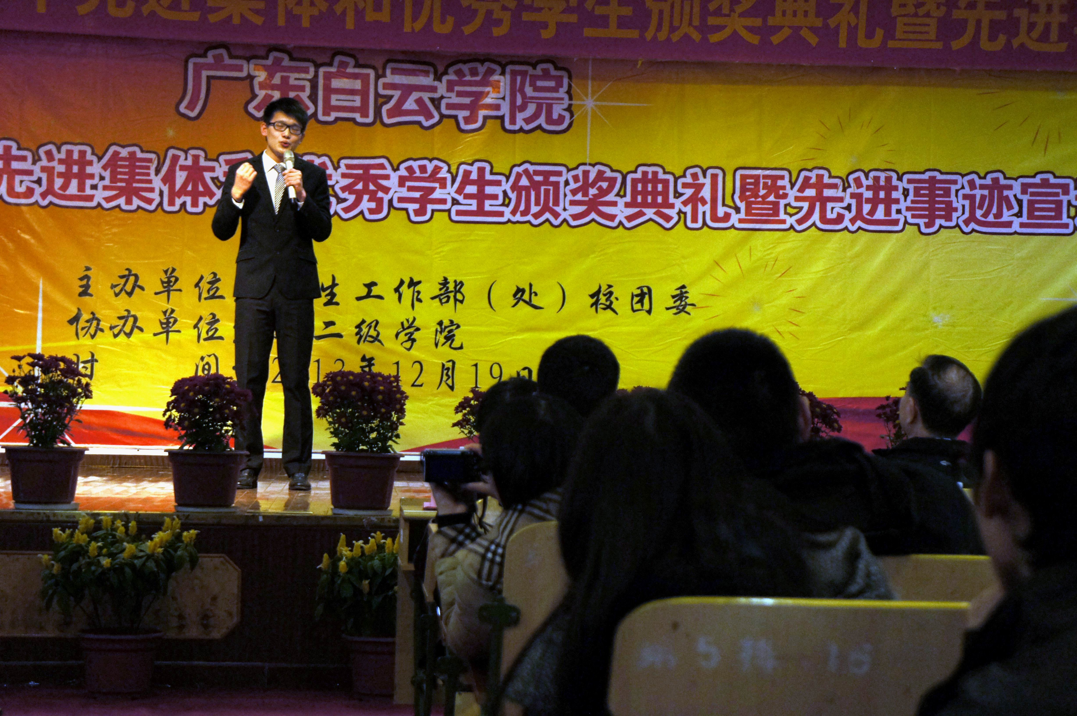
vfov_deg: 16.5
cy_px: 358
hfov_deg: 24.6
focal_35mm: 82
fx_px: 2465
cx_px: 538
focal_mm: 55
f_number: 5.6
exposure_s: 1/100
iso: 1600
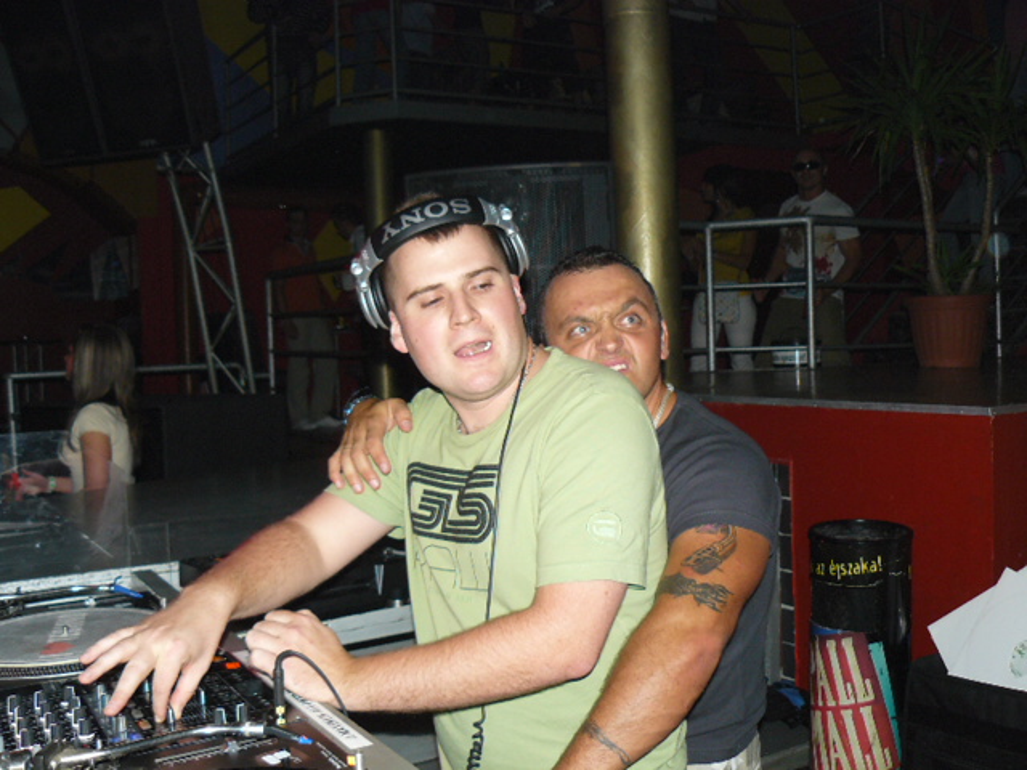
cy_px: 385
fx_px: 1068
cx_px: 514
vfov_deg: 39.7
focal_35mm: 36
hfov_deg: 51.4
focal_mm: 6
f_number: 2.8
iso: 125
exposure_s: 1/30
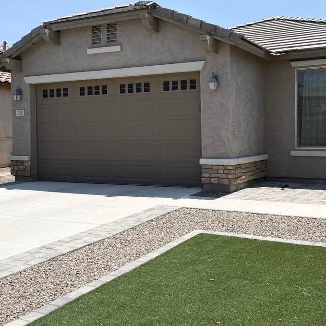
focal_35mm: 40
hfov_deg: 41.1
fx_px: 426
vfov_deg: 41.7
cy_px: 134
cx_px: 228
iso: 80
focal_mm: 6.76
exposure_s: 1/5714
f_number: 1.78
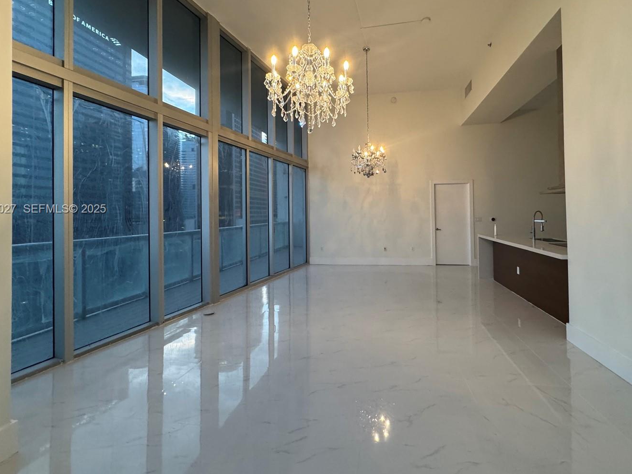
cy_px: 210
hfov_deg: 90.9
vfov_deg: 74.4
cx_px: 340
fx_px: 310
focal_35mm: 17
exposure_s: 1/60
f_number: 2.2
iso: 320
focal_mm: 2.22
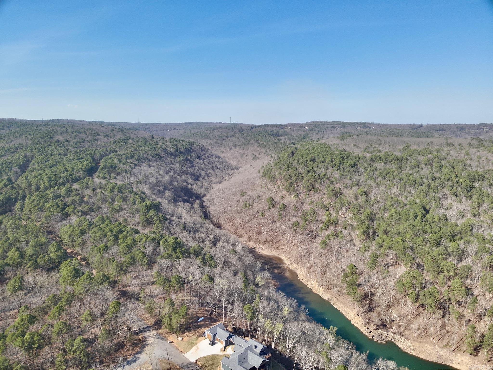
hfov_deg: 71.6
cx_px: 246
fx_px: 342
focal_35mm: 24
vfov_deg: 56.8
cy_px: 185
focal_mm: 4.4
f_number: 2.8
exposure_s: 1/1000
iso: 100
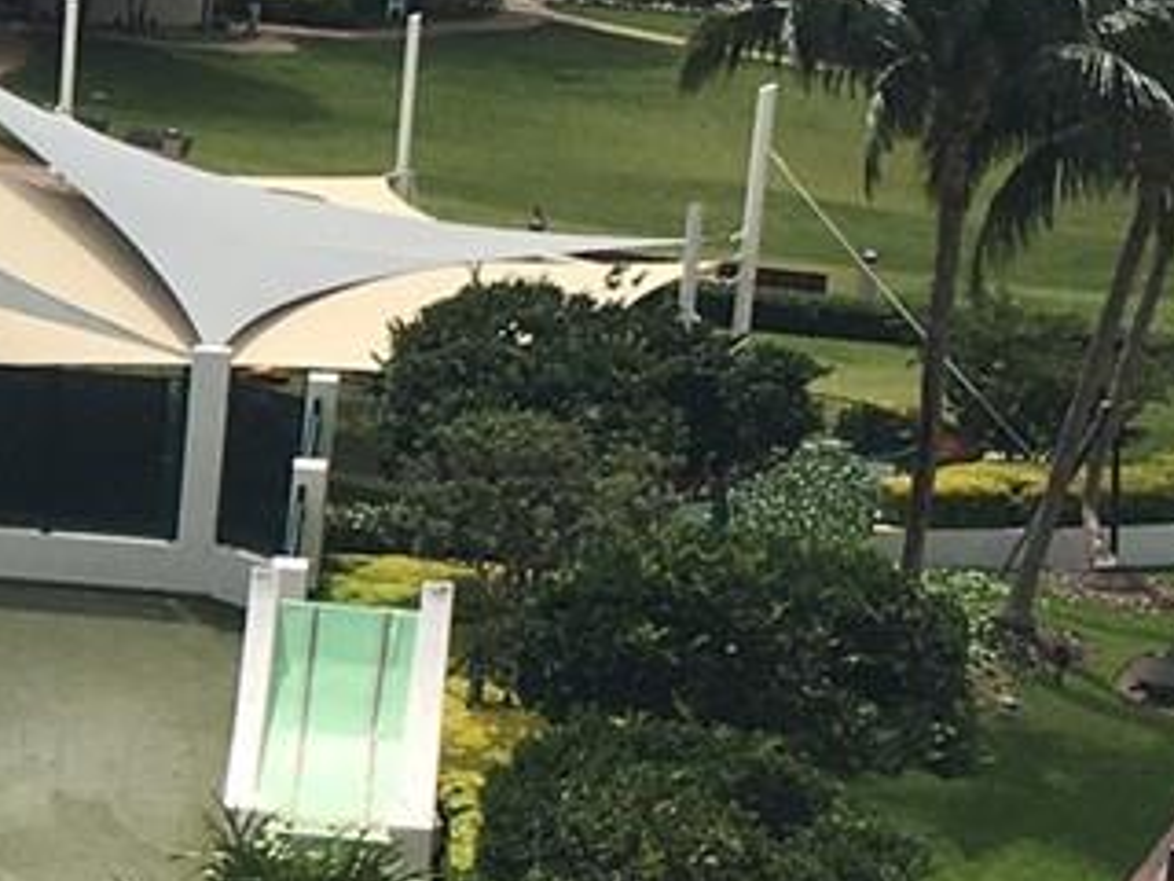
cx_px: -737
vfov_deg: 10.2
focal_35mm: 145
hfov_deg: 12.7
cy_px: 686
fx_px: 4918
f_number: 2.2
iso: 25
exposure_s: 1/2653
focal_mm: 4.15
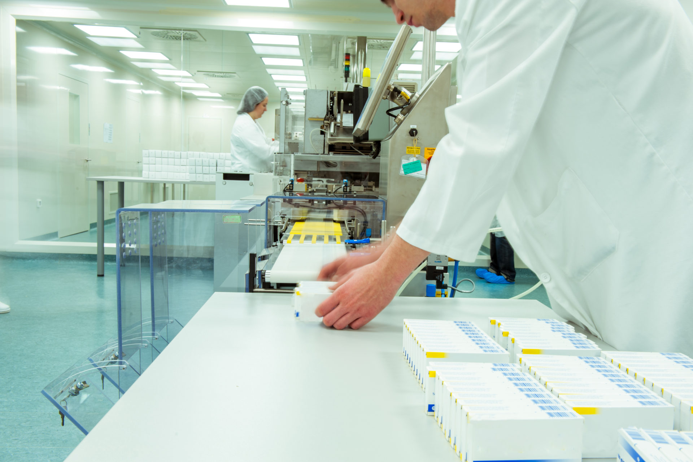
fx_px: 673
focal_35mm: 35
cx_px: 346
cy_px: 231
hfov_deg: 54.5
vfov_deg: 37.8
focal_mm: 35
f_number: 16
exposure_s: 1
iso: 100
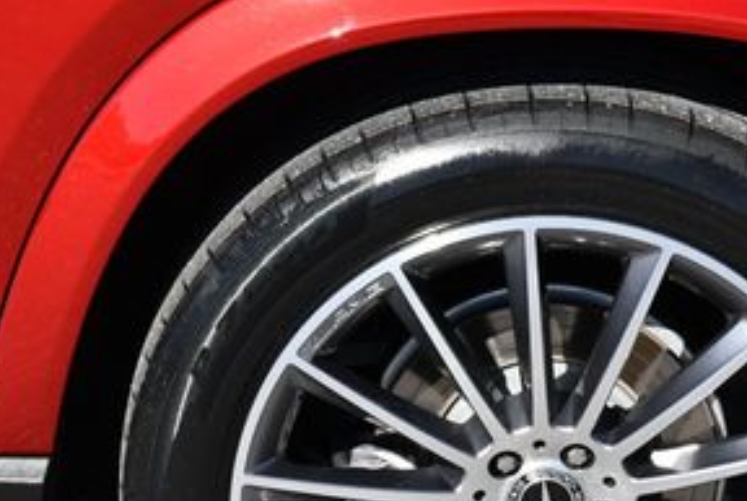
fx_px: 3138
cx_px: 482
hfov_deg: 13.6
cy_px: 462
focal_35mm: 151
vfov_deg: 9.1
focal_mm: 34
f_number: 8
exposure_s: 1/250
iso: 100
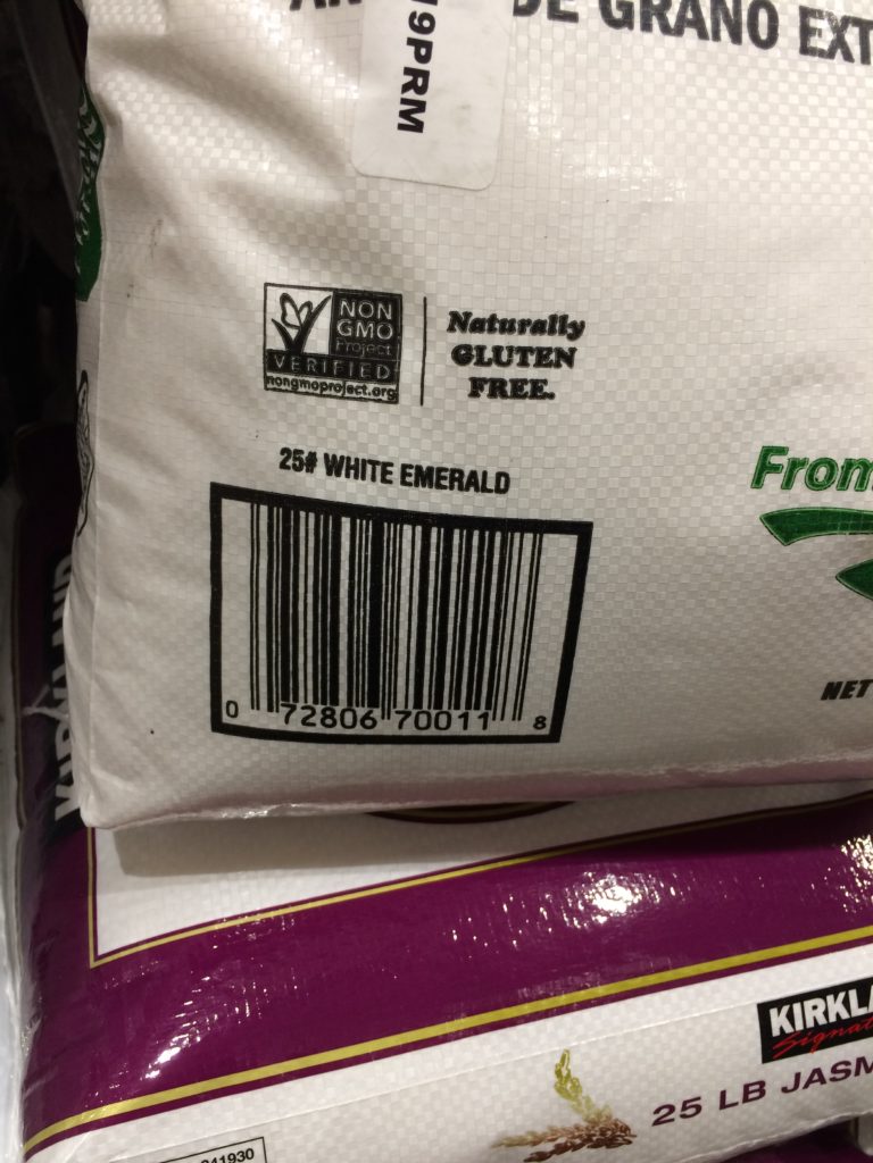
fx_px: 975
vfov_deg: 61.7
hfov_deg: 48.2
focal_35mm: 29
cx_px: 436
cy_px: 582
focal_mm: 4.15
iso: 64
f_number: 2.2
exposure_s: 1/30
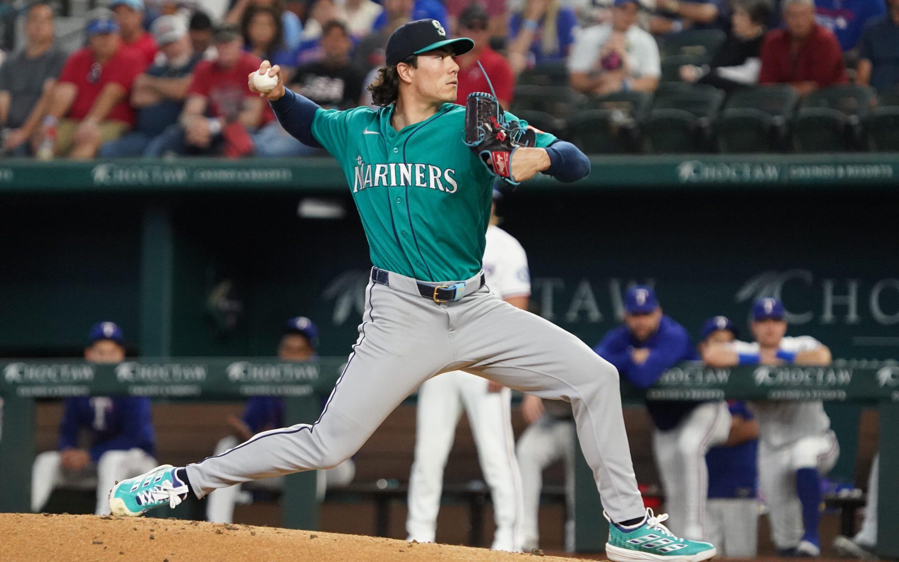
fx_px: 10755
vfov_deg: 3.0
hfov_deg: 4.8
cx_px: 450
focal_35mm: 439
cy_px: 293
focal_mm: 430
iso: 6400
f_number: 6.3
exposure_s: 1/1250
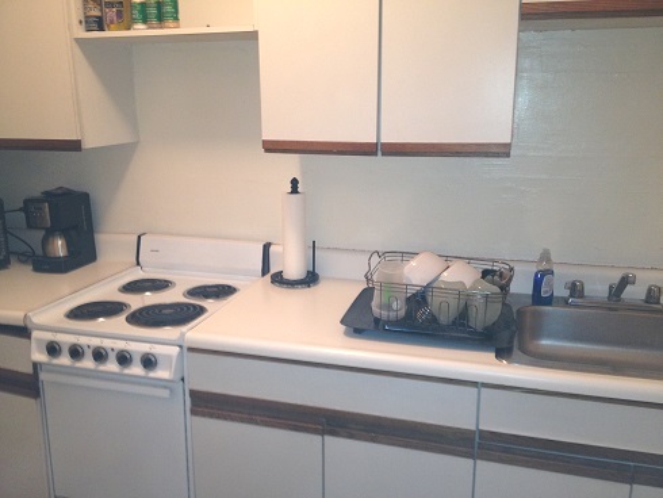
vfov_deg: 40.7
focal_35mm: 35
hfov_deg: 52.6
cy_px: 249
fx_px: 671
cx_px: 332
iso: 100
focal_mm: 4.28
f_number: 2.4
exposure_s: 1/20
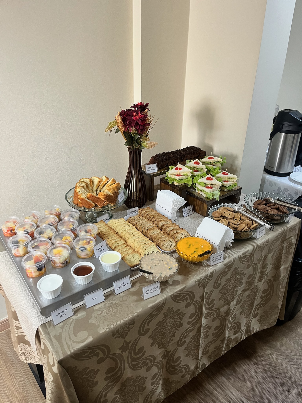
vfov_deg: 67.3
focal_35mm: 26
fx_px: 302
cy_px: 202
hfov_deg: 53.1
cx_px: 151
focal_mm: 5.1
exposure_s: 1/60
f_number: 1.6
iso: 250
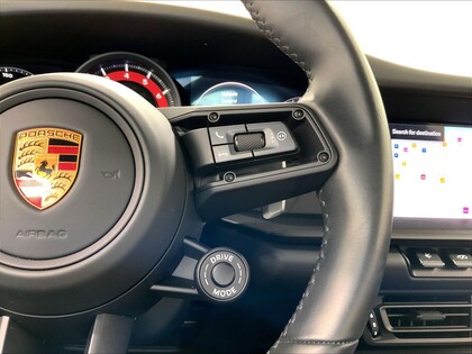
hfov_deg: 61.7
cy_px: 177
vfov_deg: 48.2
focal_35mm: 29
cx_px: 236
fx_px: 395
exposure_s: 1/60
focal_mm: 3
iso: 125
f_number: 1.8
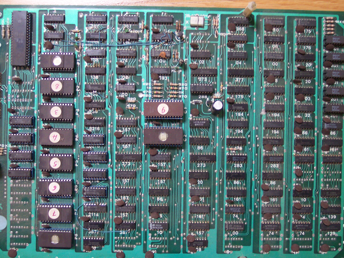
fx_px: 447
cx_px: 183
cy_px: 134
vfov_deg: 32.2
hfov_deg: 42.1
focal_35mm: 45
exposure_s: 1/15
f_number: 2.8
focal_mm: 8
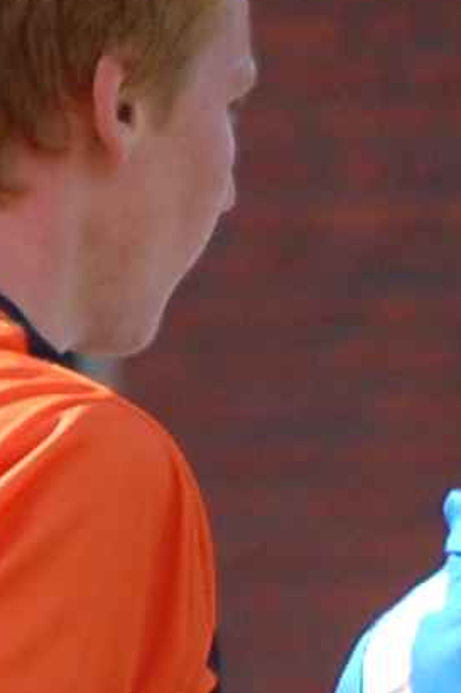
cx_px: 529
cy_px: 907
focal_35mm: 1211
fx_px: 23279
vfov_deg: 1.7
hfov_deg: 1.1
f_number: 5.6
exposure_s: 1/640
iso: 400
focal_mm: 180
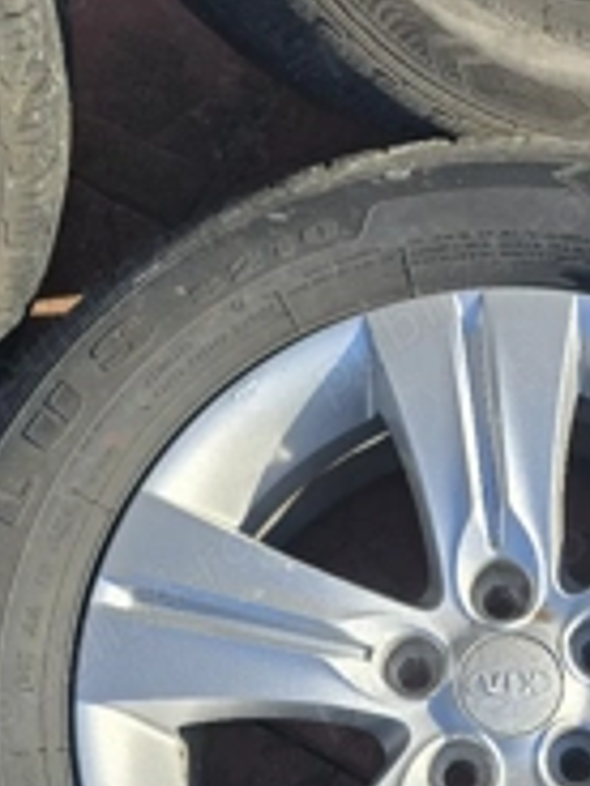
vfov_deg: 36.3
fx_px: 1136
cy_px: 679
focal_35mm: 50
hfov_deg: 28.0
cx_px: 534
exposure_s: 1/714
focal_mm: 6.3
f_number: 1.7
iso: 12
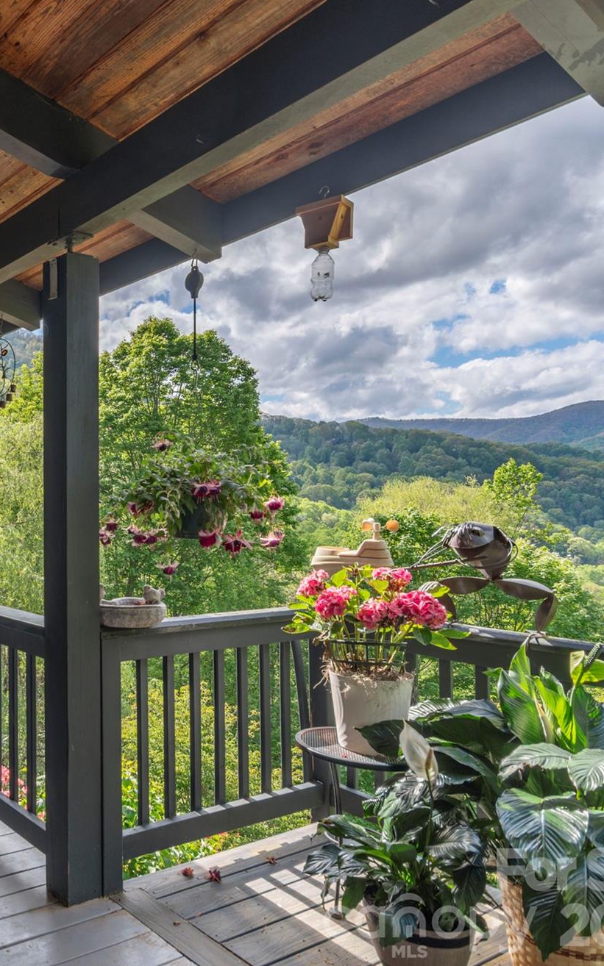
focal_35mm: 27
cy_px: 484
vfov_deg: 68.4
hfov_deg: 39.9
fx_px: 711
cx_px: -14
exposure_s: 1/1000
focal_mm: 17
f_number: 7.1
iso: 320
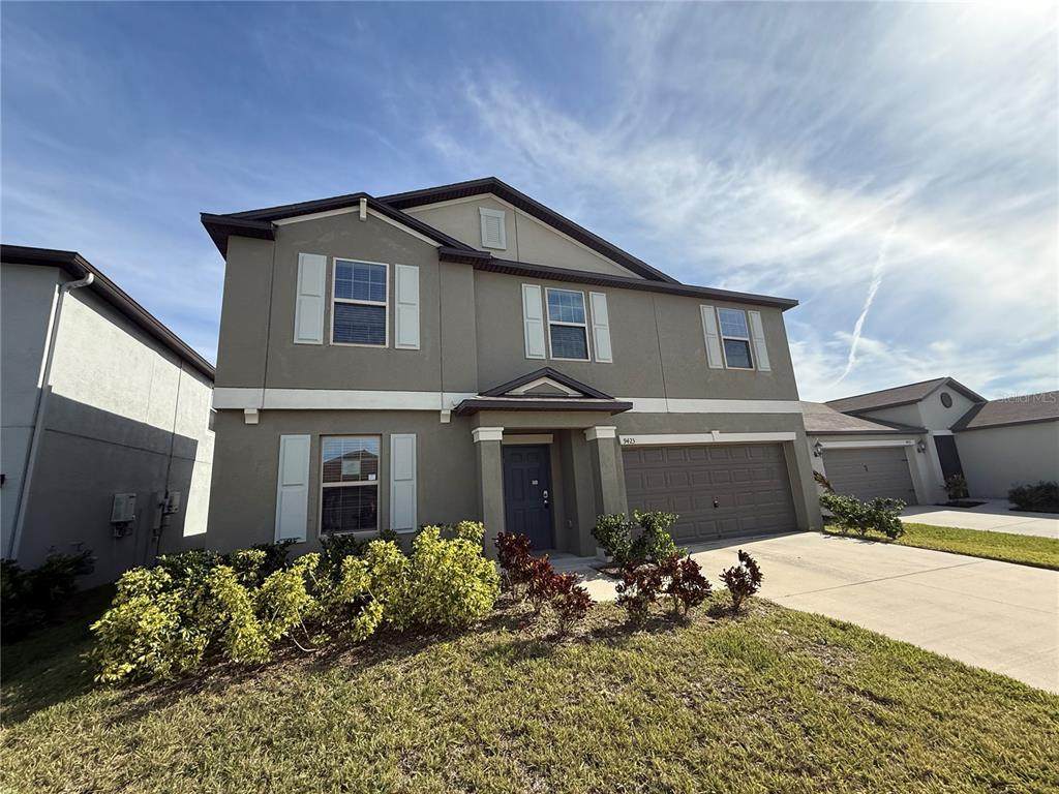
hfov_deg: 102.1
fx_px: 428
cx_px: 530
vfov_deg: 85.7
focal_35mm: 14
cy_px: 397
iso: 64
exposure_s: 1/1613
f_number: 2.2
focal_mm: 2.22
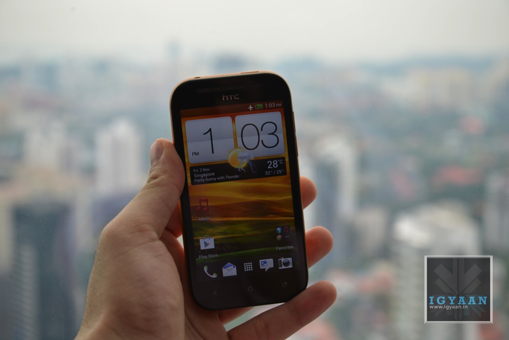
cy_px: 170
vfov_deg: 20.6
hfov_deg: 30.5
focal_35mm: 66
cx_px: 254
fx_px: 933
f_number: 6.3
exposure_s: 1/160
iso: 200
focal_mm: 66
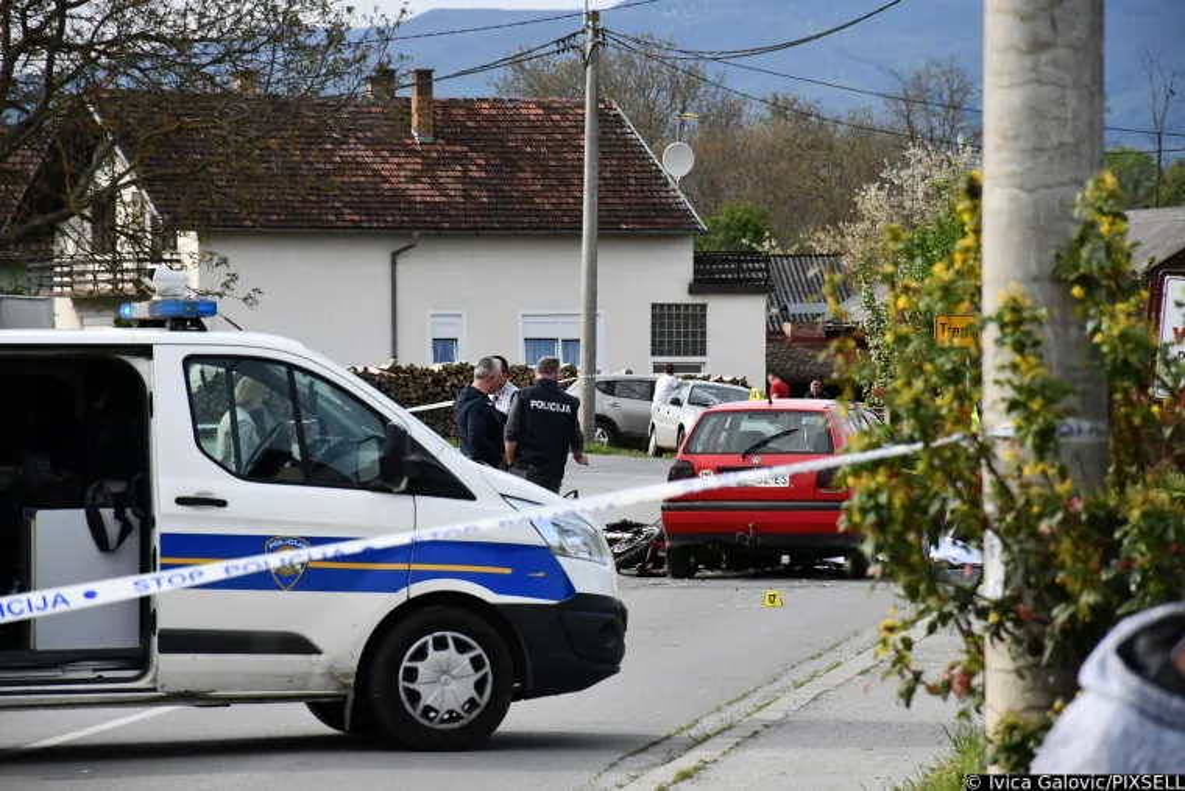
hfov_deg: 9.8
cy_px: 396
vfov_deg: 6.5
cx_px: 592
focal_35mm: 210
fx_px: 6913
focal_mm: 140
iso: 2500
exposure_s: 1/4000
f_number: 8
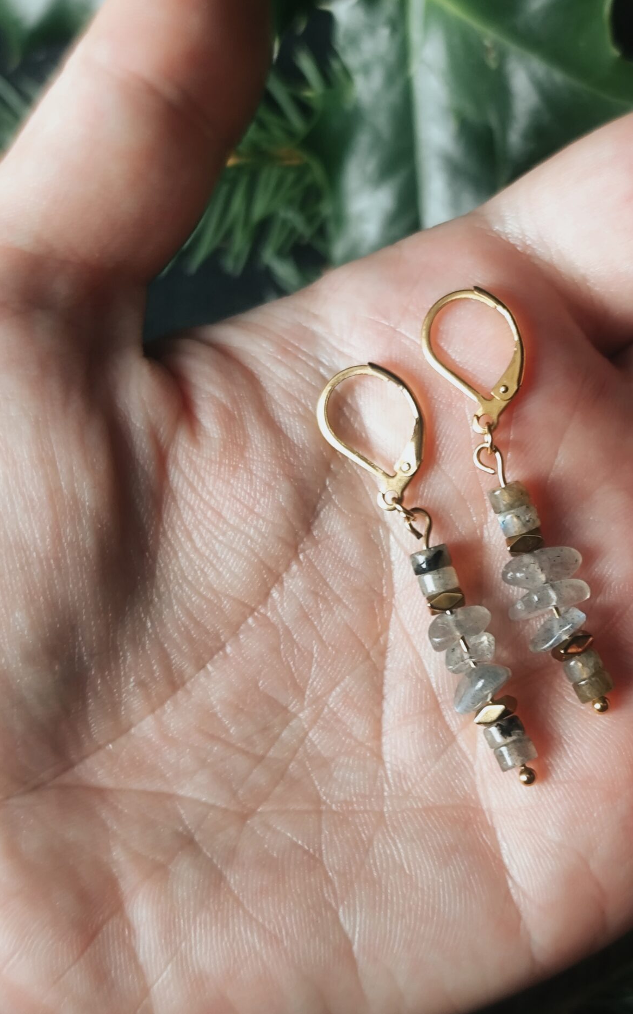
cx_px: 477
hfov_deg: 19.3
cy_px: 556
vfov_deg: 30.6
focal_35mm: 67
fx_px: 1850
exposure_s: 1/25
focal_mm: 6.19
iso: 250
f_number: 1.65
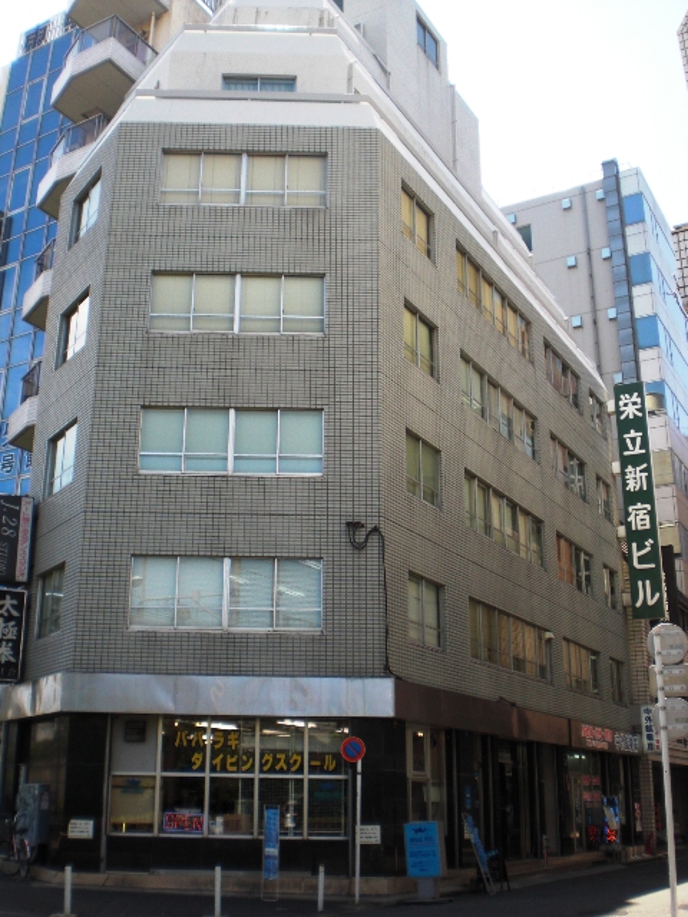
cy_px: 458
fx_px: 1007
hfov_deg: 37.7
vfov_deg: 49.0
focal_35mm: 38
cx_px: 344
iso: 100
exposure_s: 1/500
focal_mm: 6.3
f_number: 3.1
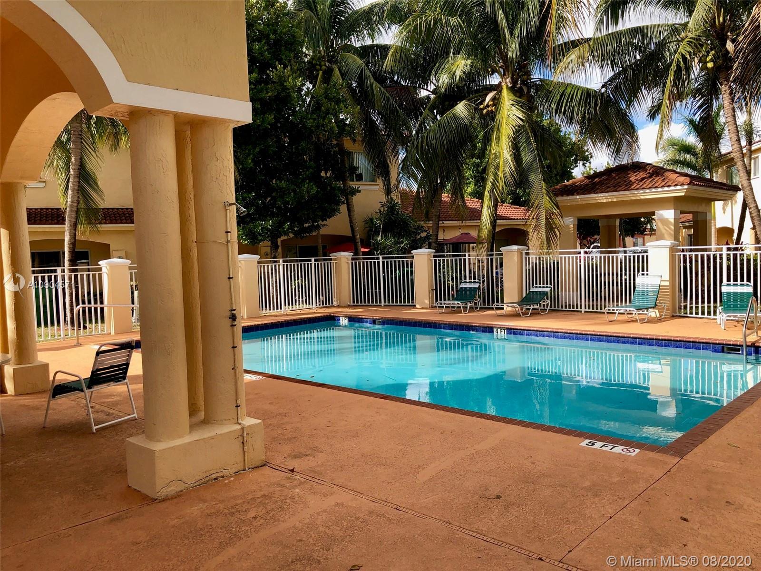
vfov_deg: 49.7
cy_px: 286
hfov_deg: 63.4
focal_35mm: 28
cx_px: 380
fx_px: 616
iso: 20
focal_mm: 3.99
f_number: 1.8
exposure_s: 1/842
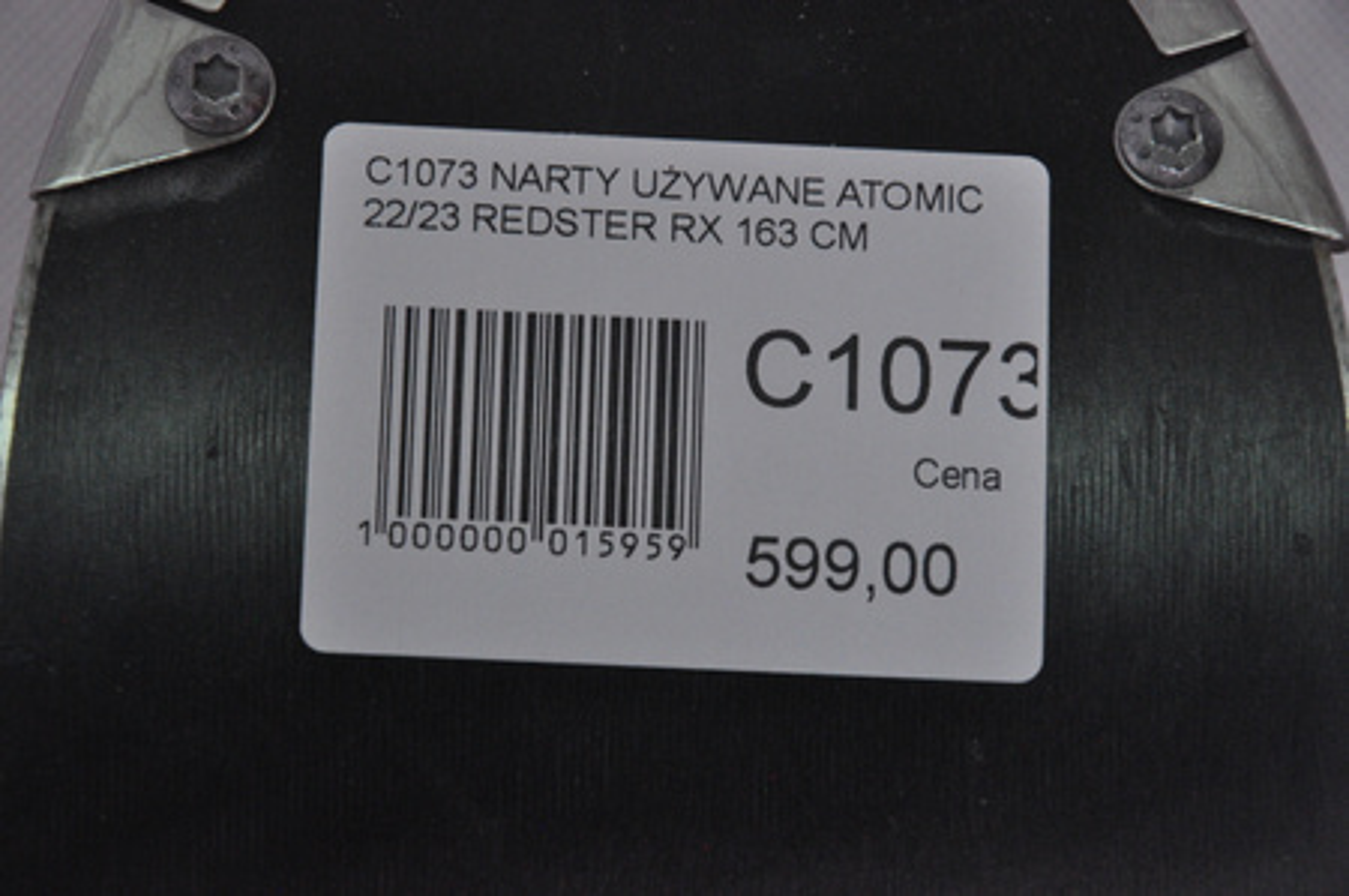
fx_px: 5895
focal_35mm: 158
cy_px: 448
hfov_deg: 13.1
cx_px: 674
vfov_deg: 8.7
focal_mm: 105
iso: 3200
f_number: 9.5
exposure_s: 1/125
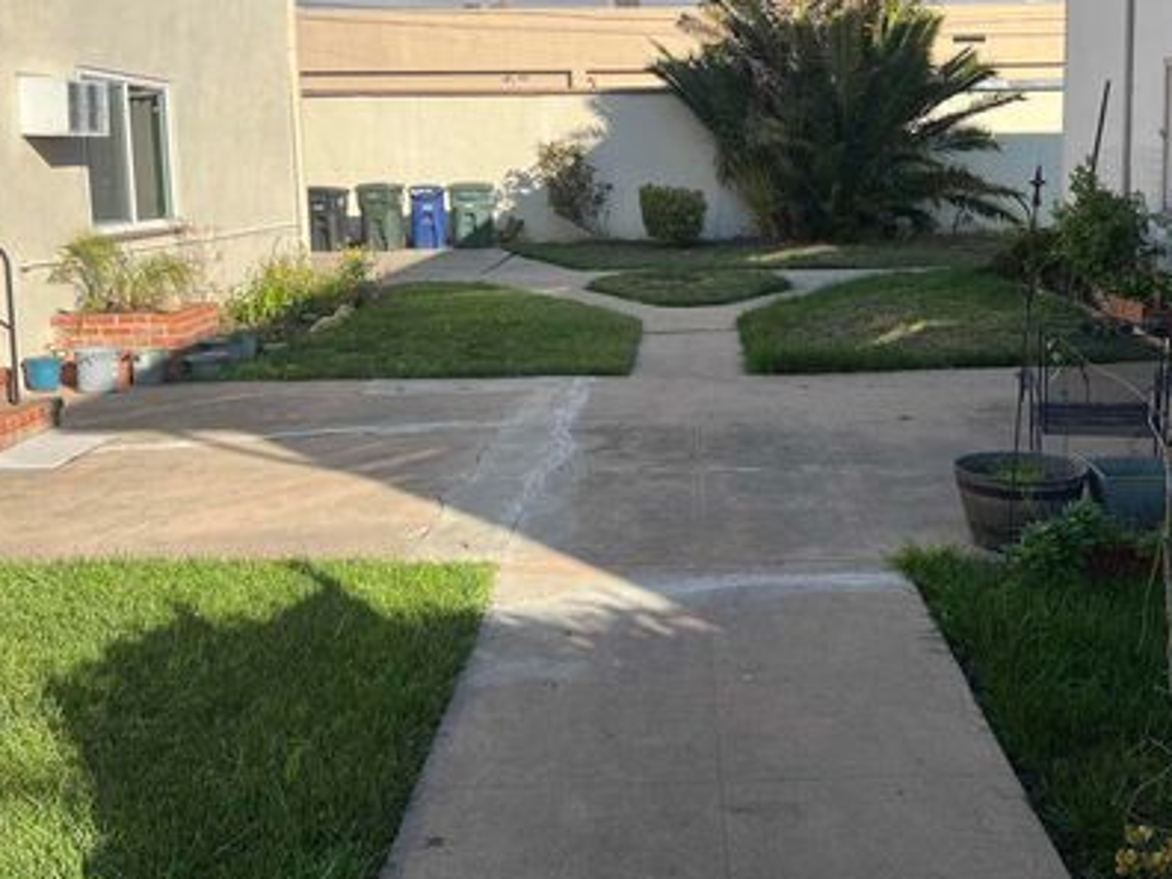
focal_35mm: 39
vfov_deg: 36.5
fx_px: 1320
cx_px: 716
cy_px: 303
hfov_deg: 47.5
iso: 50
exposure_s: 1/3257
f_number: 1.5
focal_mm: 5.7
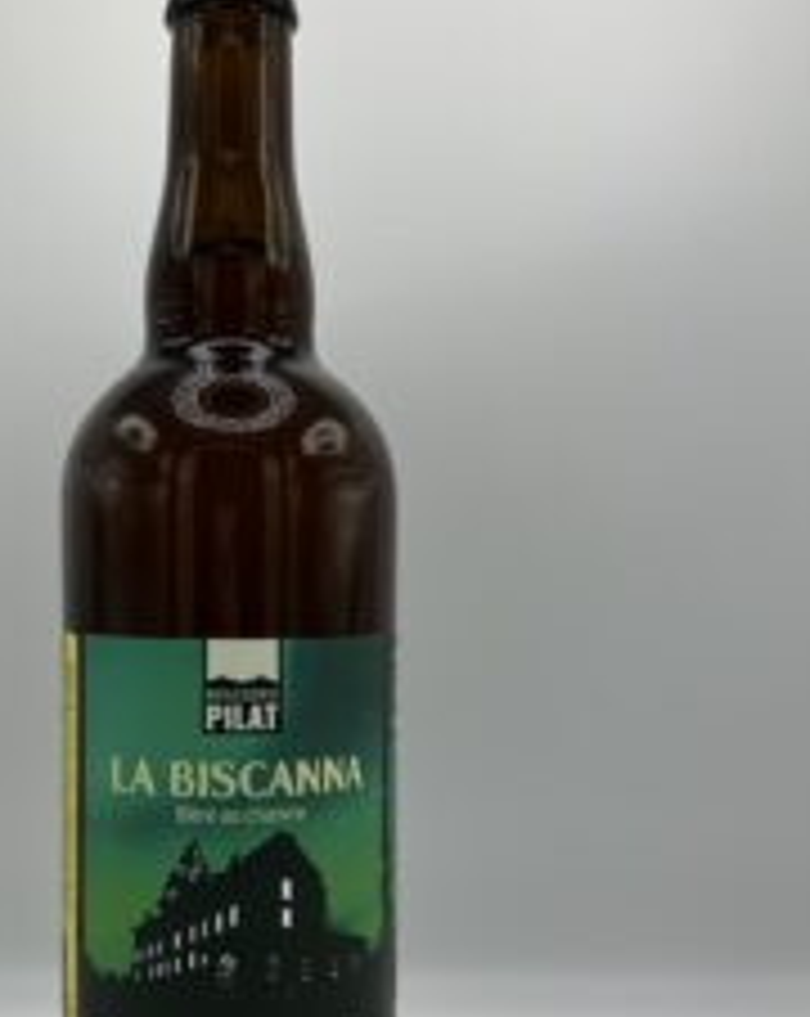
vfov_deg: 40.9
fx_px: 1352
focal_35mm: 45
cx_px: 292
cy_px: 639
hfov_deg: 33.1
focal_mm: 5.7
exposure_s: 1/902
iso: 50
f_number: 1.5
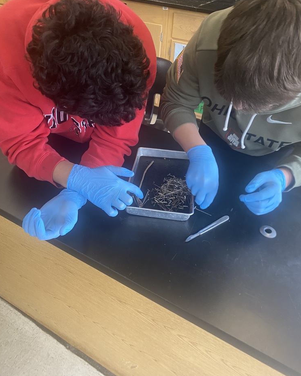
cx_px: 151
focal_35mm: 28
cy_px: 173
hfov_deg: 51.5
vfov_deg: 62.1
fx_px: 312
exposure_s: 1/60
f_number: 1.8
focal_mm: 4.25
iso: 200
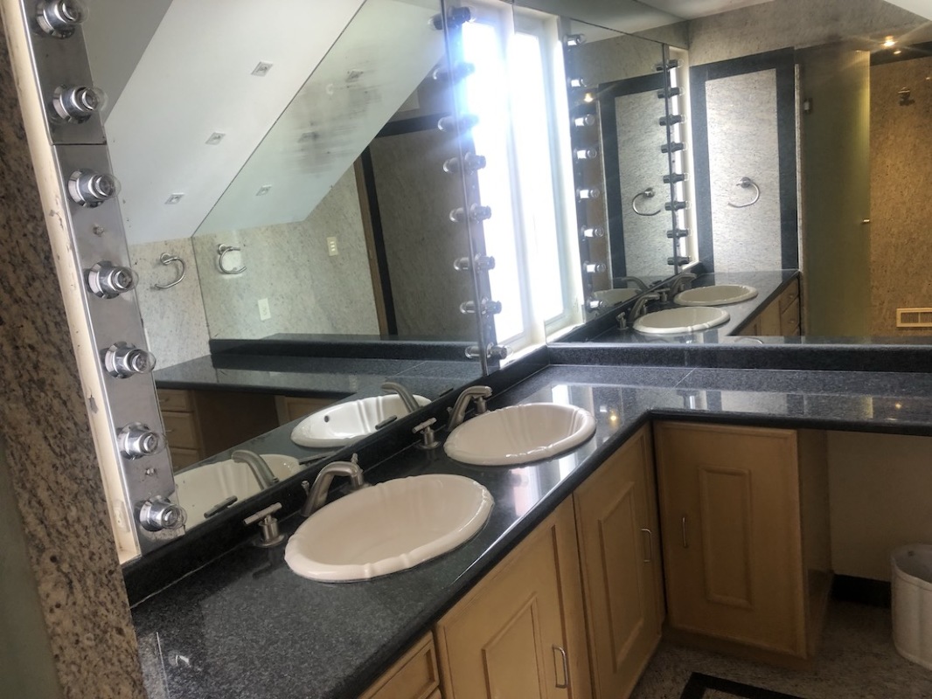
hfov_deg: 63.4
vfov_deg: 49.8
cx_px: 466
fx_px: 754
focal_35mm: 28
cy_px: 350
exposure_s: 1/30
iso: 32
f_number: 1.8
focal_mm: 3.99
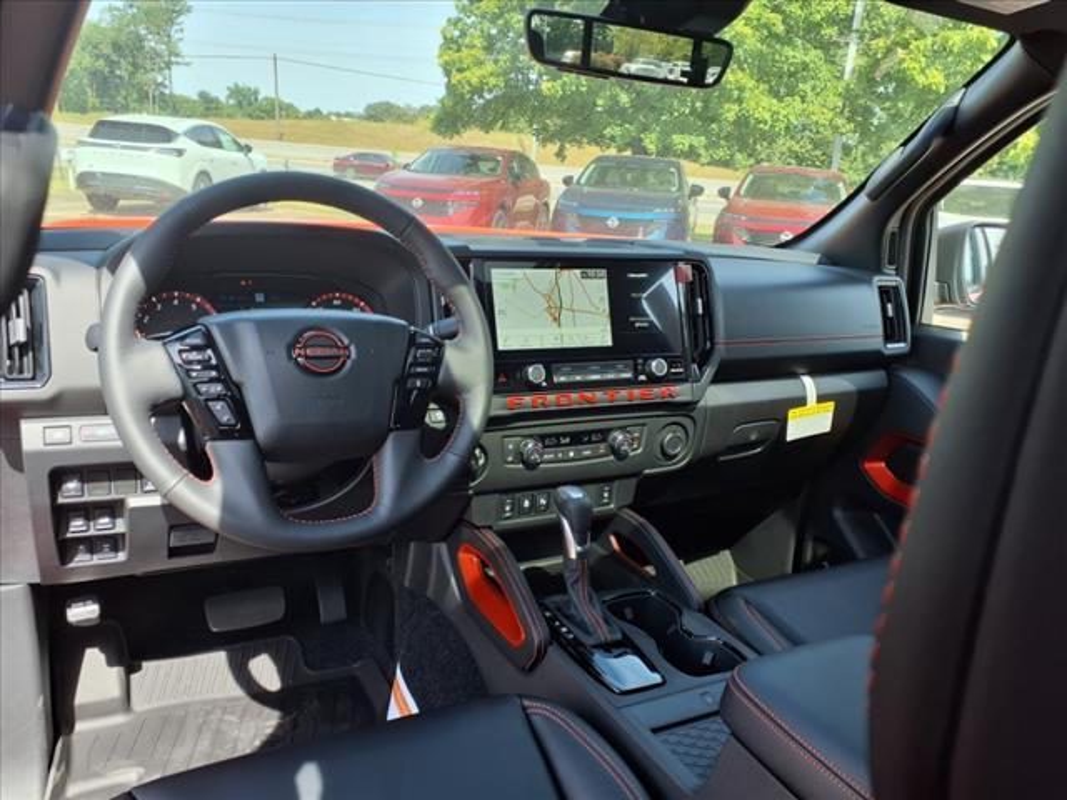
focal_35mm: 27
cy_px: 400
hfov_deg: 65.3
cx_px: 534
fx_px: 832
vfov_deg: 51.4
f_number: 1.9
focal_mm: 3.58
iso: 40
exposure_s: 1/286
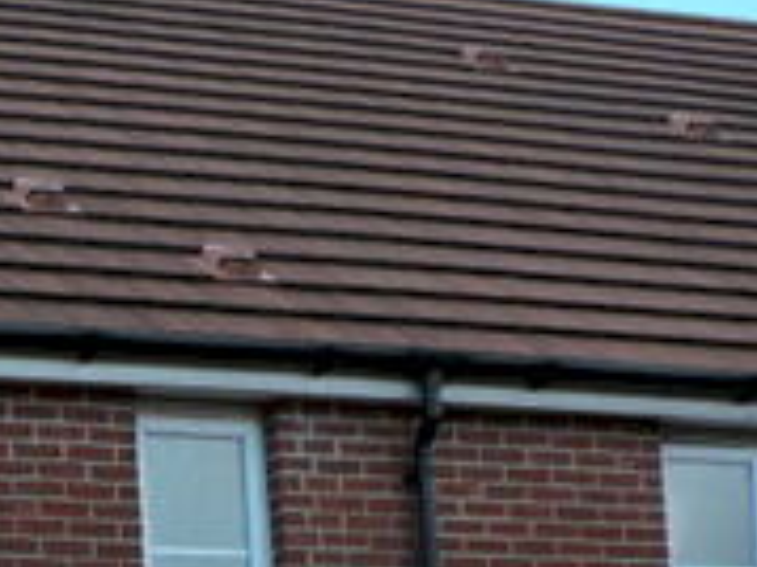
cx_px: -520
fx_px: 2819
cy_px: 916
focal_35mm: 129
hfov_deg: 13.9
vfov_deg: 10.9
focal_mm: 5.9
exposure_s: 1/320
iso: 100
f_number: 3.2
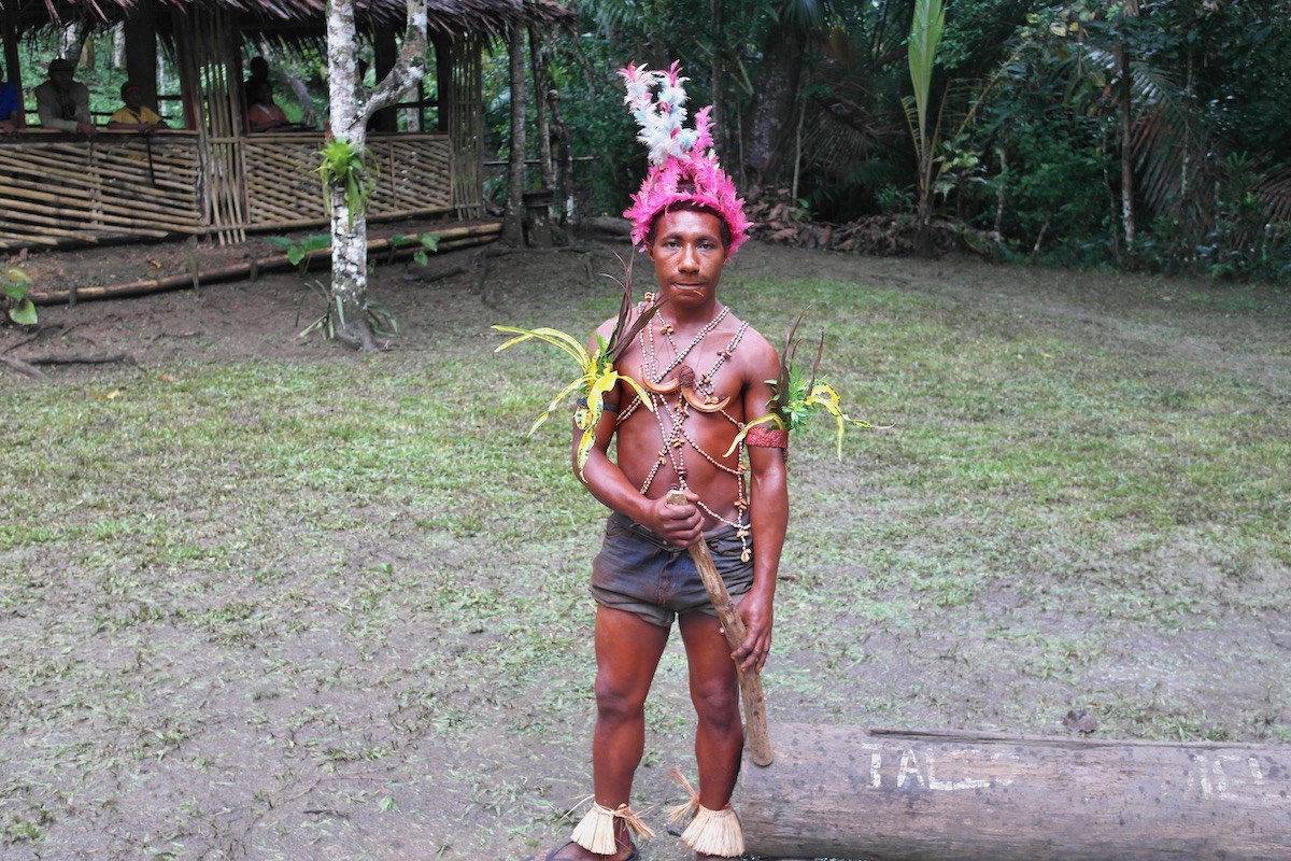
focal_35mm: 43
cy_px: 430
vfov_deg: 31.2
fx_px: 1542
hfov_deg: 45.4
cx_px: 646
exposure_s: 1/100
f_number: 4
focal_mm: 28
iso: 400
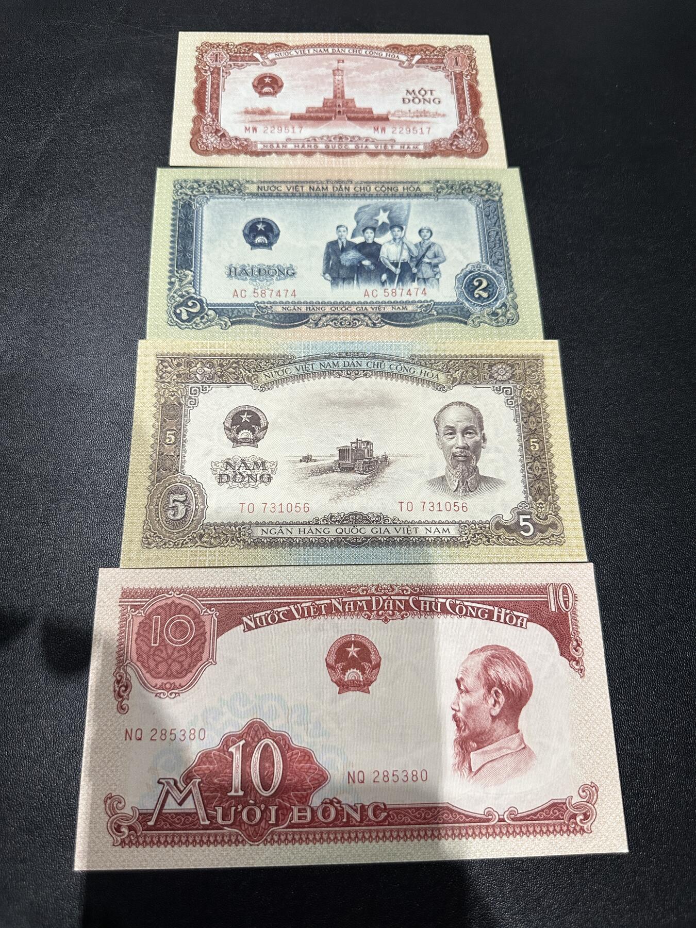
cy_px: 464
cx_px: 348
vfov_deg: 71.6
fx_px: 643
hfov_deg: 56.8
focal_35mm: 24
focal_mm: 6.86
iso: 200
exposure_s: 1/100
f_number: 1.78
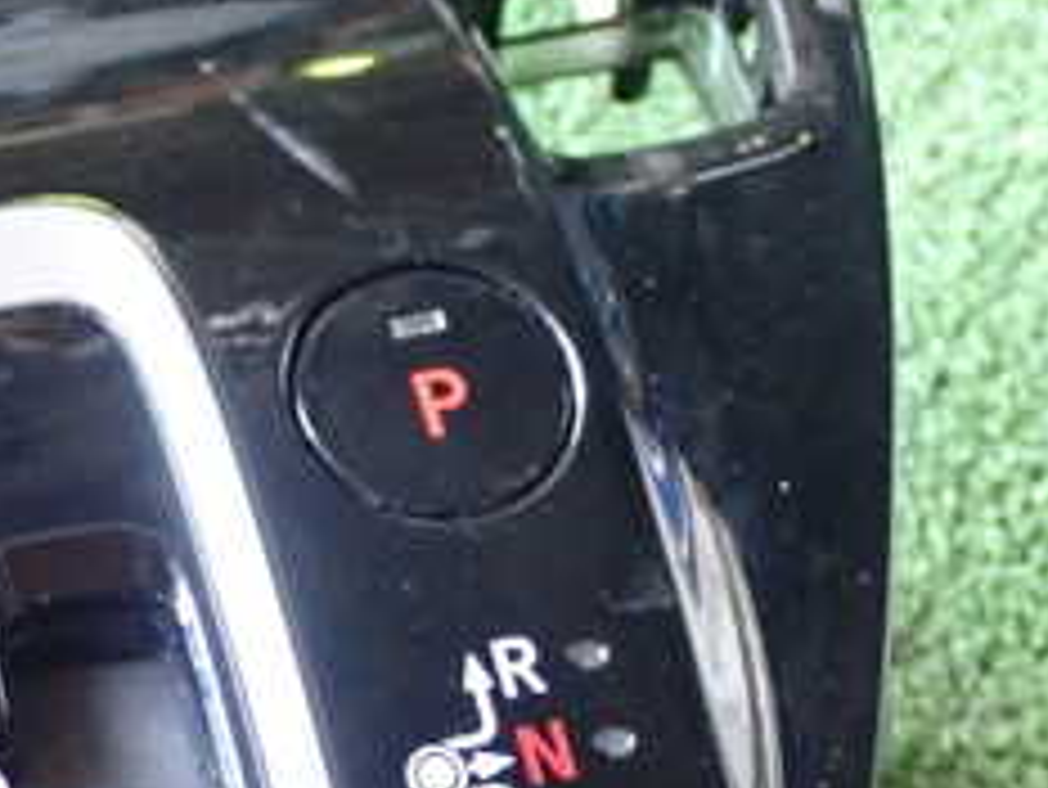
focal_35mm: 121
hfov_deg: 15.8
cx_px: -112
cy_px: 594
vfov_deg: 12.2
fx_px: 3665
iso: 800
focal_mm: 8.4
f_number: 3.1
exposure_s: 1/50
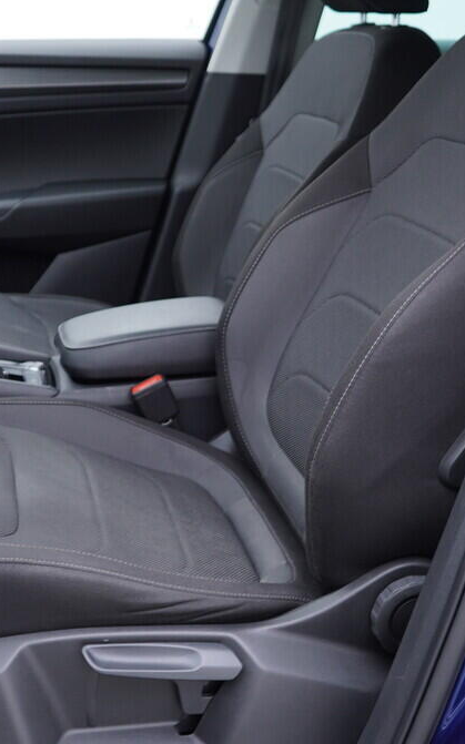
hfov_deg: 23.0
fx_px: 1136
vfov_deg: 36.3
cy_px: 378
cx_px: 135
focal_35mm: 56
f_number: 2.8
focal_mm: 24
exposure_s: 1/40
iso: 125
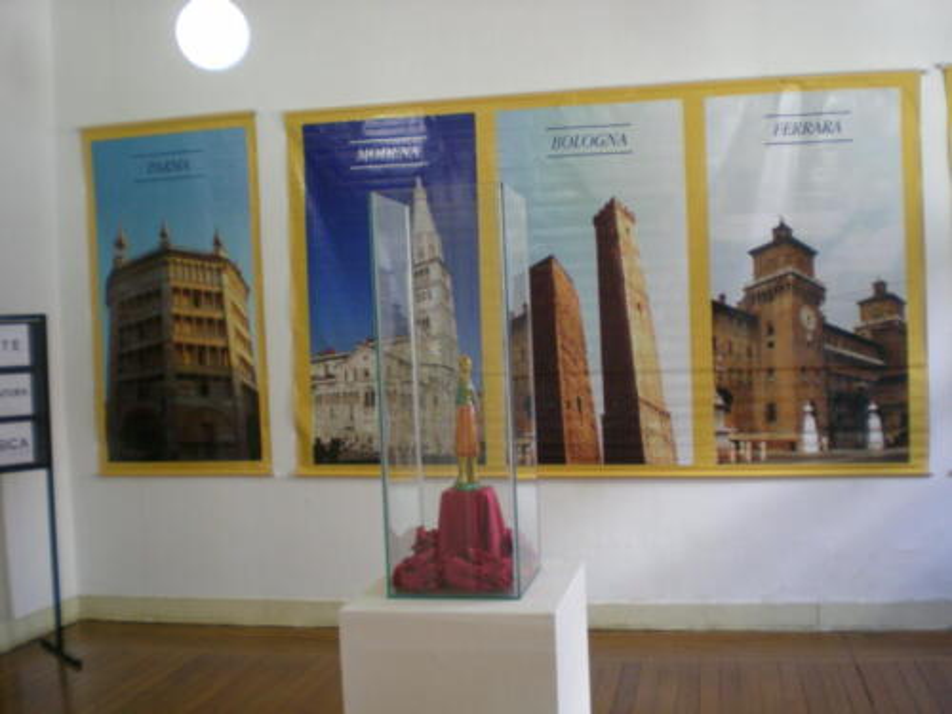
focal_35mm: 38
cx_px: 476
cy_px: 357
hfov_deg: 49.0
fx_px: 1045
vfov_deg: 37.7
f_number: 3.1
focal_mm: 6.3
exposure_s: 1/30
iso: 200
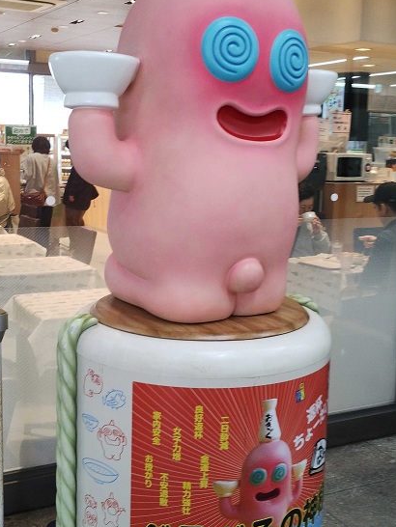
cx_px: 202
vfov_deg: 45.5
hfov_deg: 35.2
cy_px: 210
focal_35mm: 41
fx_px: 625
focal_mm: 4.27
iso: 638
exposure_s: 1/50
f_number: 1.8
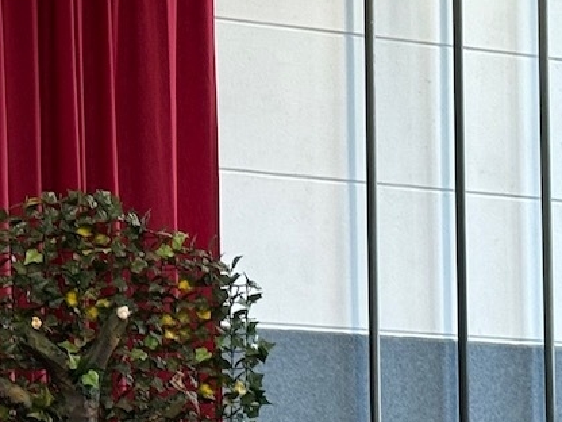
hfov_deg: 9.5
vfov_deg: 7.4
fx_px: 3247
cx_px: -338
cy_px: 342
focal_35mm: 200
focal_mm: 5.96
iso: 64
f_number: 1.6
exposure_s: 1/50
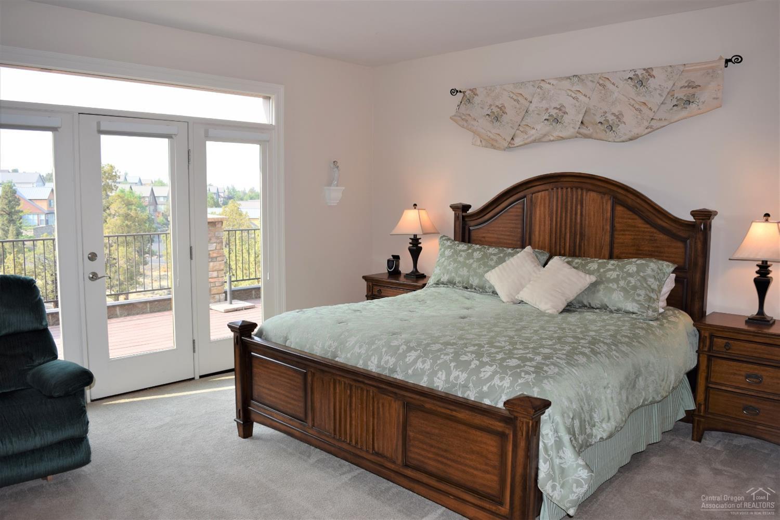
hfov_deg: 67.4
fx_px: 585
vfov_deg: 47.9
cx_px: 390
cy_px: 260
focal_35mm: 27
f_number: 5.6
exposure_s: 1/125
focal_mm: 18
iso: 110
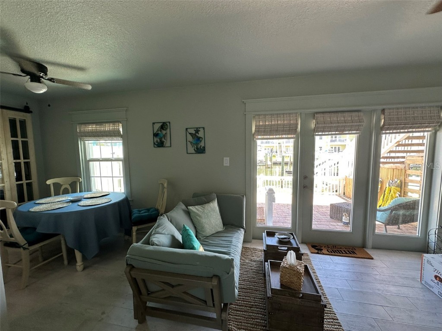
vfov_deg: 85.7
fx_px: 179
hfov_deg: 102.1
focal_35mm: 14
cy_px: 166
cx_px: 221
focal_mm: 2.22
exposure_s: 1/99
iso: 80
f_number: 2.2
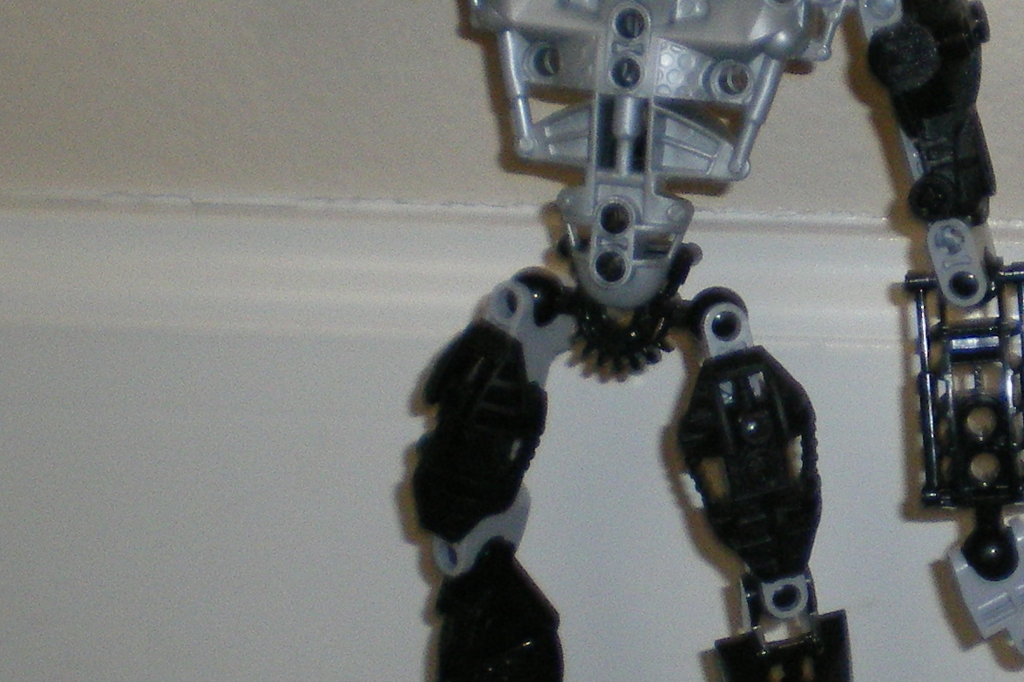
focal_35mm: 104
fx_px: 2958
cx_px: 779
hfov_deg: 19.5
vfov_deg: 13.1
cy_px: 249
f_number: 3.1
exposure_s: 1/50
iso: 200
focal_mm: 6.3
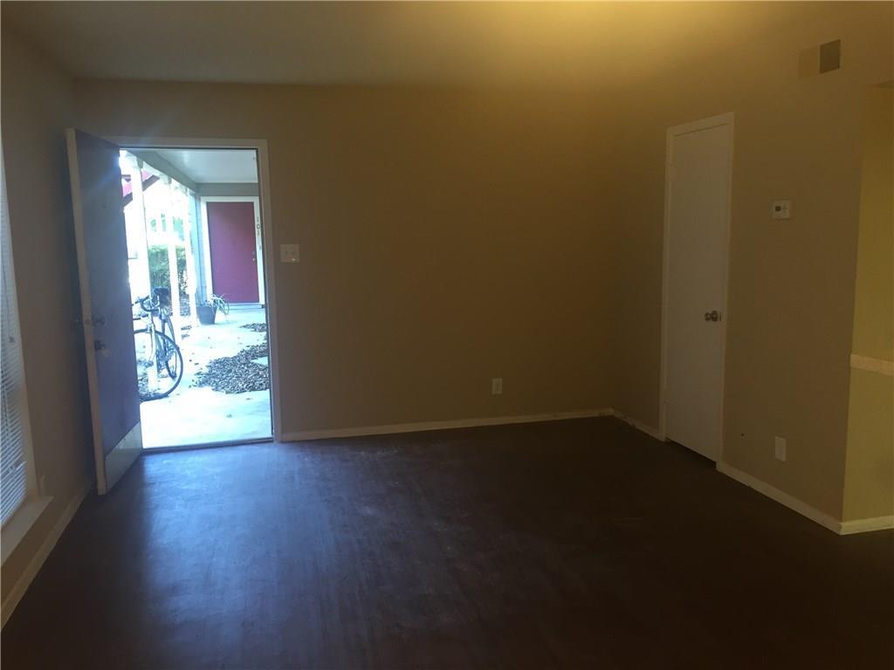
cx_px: 447
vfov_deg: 48.2
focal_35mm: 29
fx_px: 749
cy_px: 335
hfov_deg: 61.7
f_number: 2.2
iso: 80
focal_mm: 4.15
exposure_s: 1/30
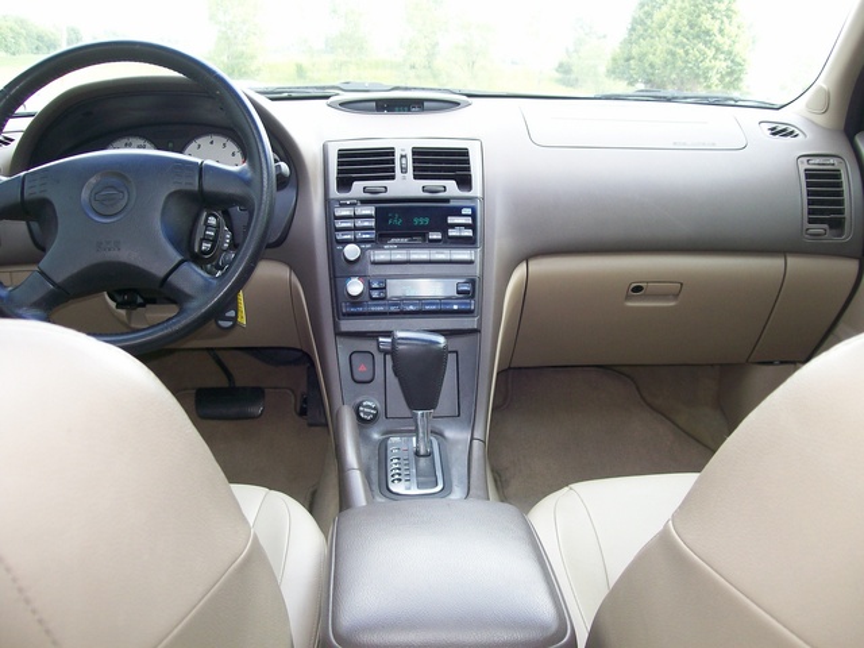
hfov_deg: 51.4
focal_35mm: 36
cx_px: 432
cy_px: 324
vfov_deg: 39.7
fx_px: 899
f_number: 2.7
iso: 80
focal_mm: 6
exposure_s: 1/89.4
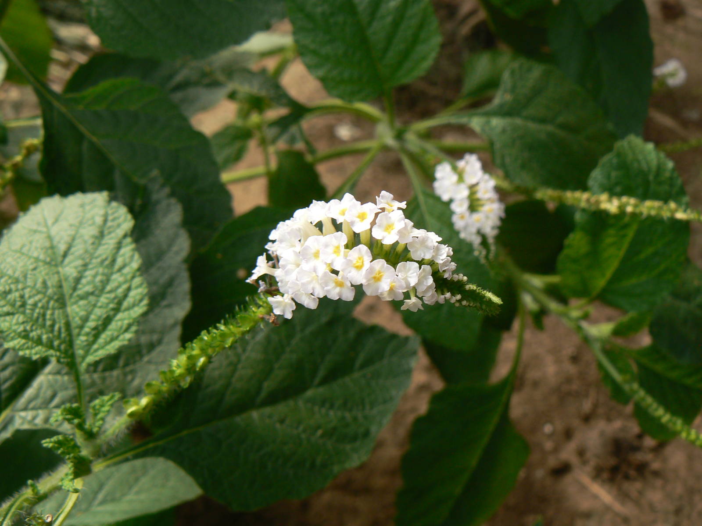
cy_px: 263
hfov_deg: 51.4
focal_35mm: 36
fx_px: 730
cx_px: 351
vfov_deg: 39.7
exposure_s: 1/125
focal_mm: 6
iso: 100
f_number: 5.6
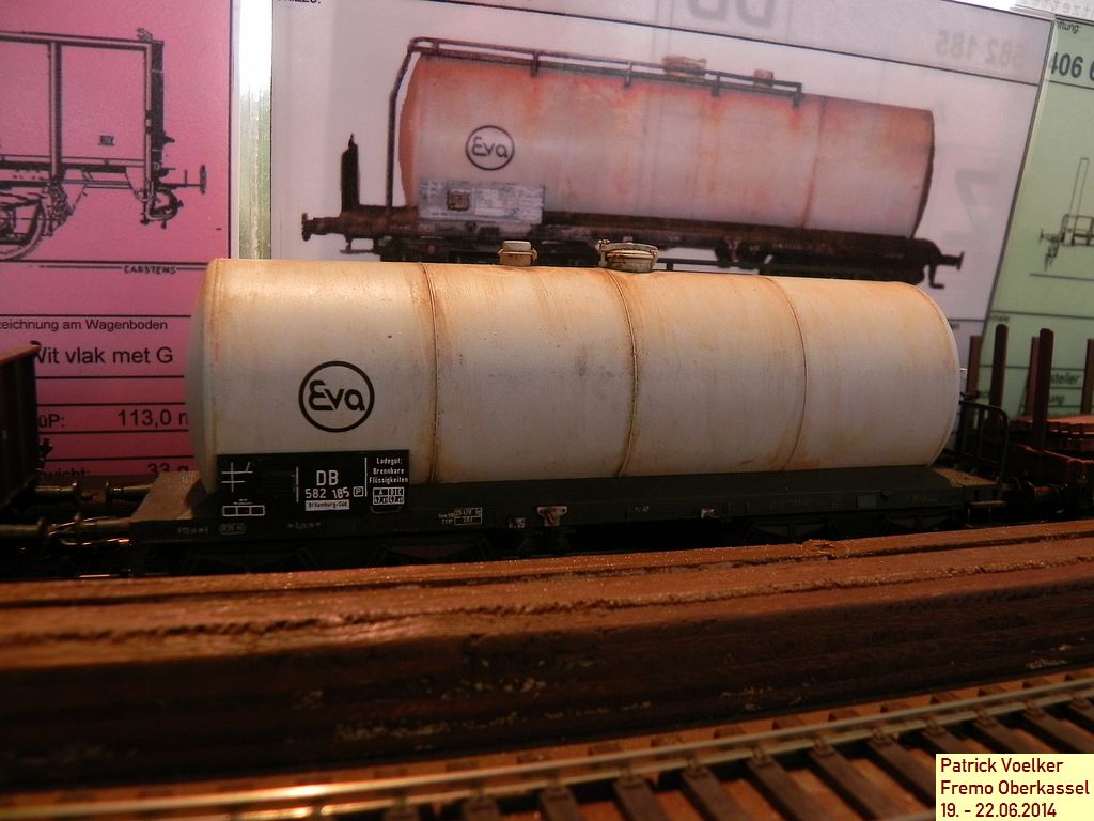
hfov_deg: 61.7
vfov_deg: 48.2
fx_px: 917
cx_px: 547
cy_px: 410
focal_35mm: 29
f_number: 2.8
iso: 200
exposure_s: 1/6
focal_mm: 5.2
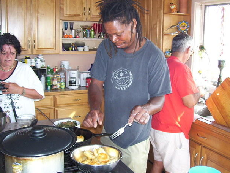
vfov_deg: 37.7
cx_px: 114
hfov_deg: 49.0
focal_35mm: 38
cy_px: 83
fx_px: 253
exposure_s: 1/60
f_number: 2.7
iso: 100
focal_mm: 6
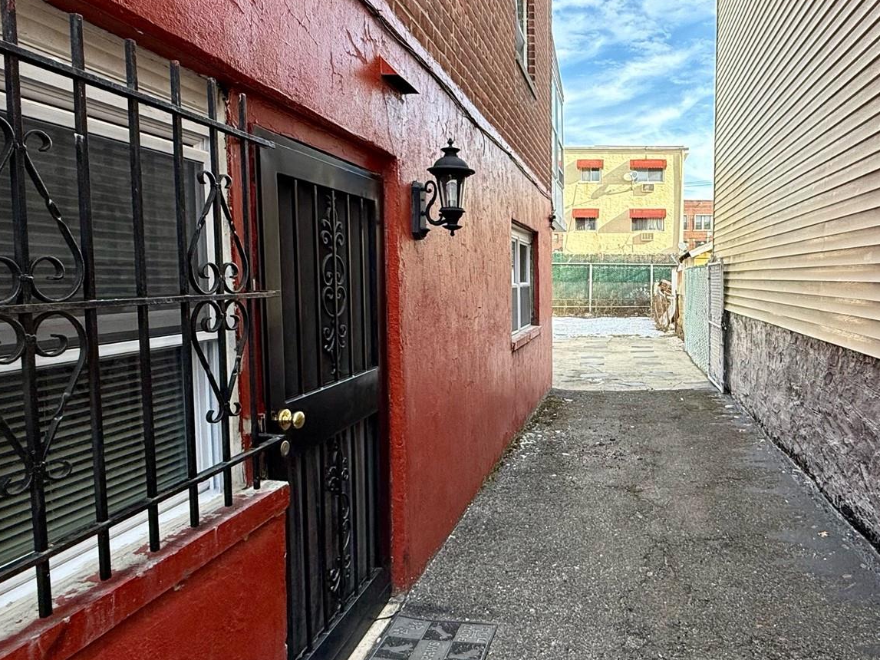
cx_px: 618
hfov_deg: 66.6
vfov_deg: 54.9
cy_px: 322
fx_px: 635
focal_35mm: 25
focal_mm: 2.22
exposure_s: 1/344
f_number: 2.2
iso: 64
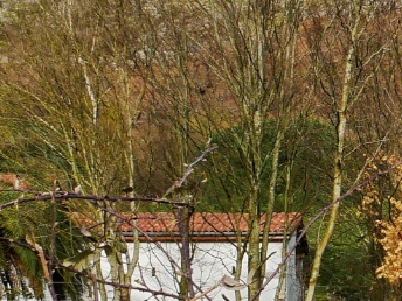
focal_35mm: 149
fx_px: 1730
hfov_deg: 11.7
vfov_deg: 10.0
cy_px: 200
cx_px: 831
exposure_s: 1/200
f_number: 9
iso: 200
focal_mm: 16
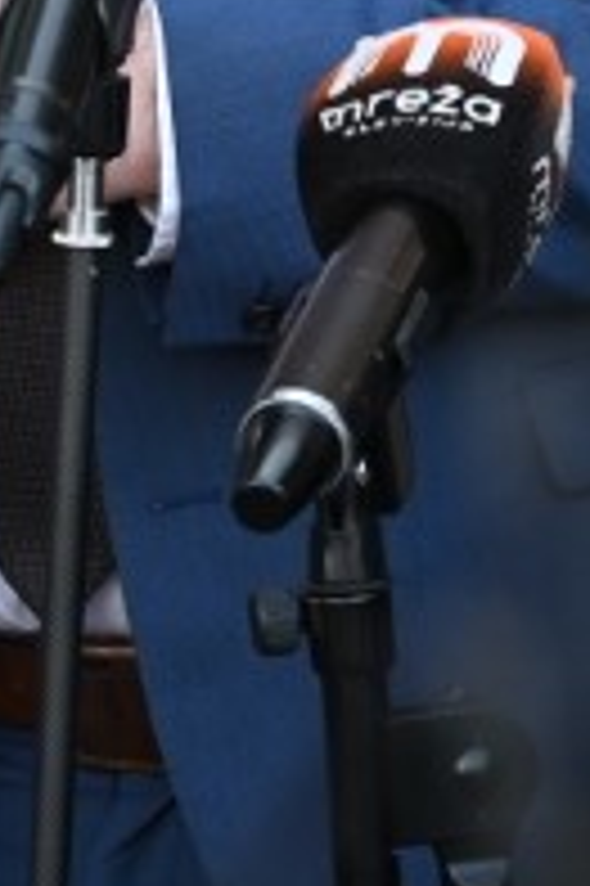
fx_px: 8766
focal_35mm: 356
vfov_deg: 5.8
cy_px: -324
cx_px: -45
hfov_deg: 3.8
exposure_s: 1/250
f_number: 4
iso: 400
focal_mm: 61
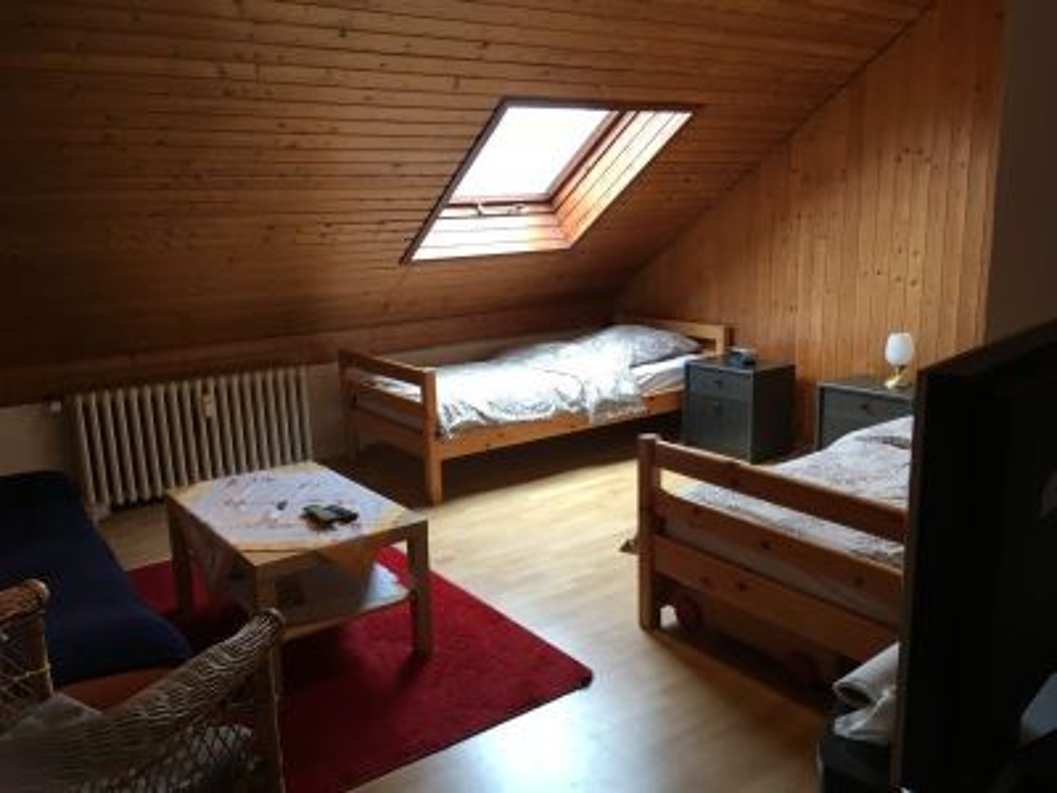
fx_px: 886
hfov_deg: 61.7
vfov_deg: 48.2
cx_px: 528
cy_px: 396
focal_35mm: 29
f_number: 2.2
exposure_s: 1/33
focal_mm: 4.15
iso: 64
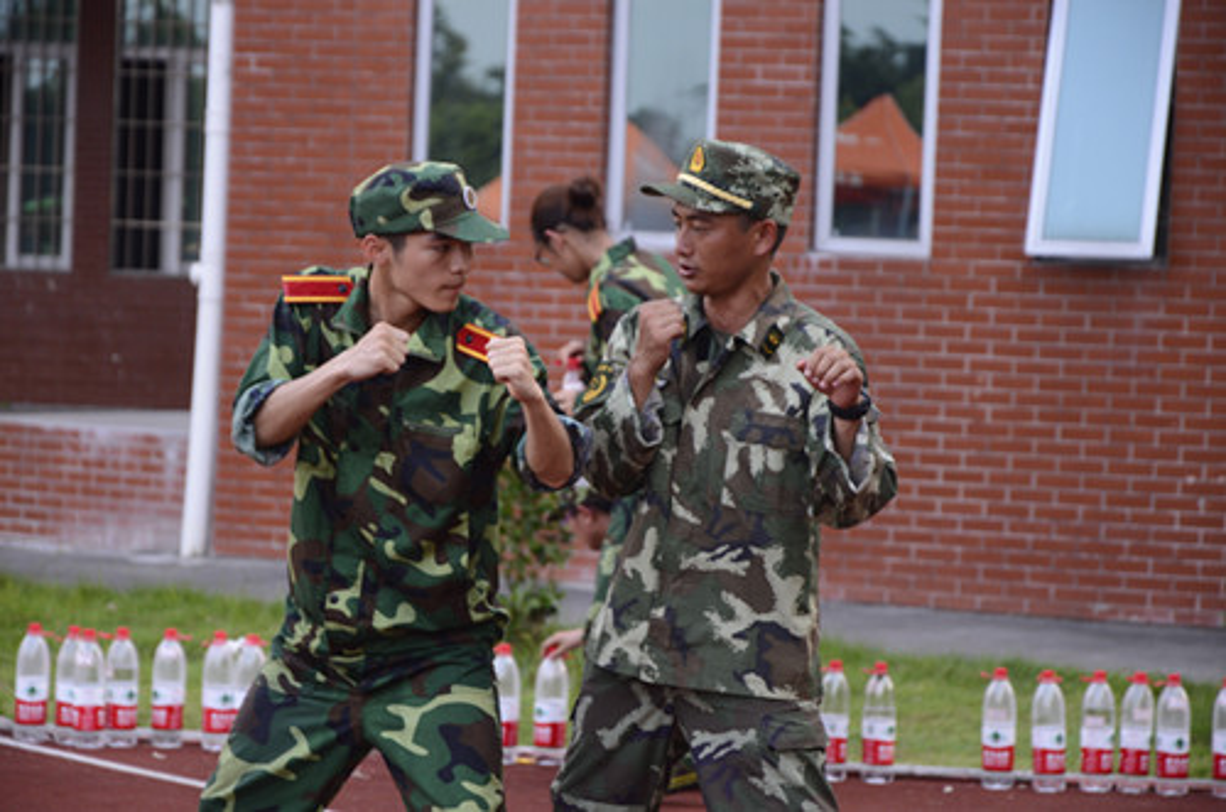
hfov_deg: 13.1
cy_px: 406
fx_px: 5352
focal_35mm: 158
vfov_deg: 8.7
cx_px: 613
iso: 400
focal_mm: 105
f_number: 5.6
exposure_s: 1/160
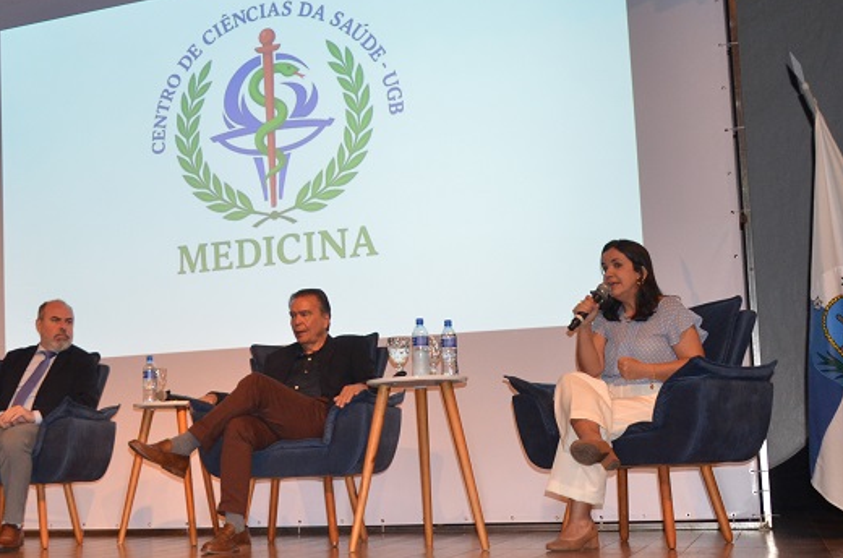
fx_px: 1282
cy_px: 334
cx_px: 162
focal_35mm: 55
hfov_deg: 35.2
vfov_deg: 24.5
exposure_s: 1/60
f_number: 5
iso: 1000
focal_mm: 21
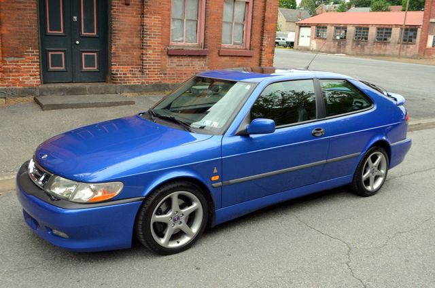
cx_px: 218
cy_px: 144
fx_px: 398
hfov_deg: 57.3
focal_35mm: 33
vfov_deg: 39.8
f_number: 7.1
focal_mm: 22
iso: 200
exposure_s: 1/200
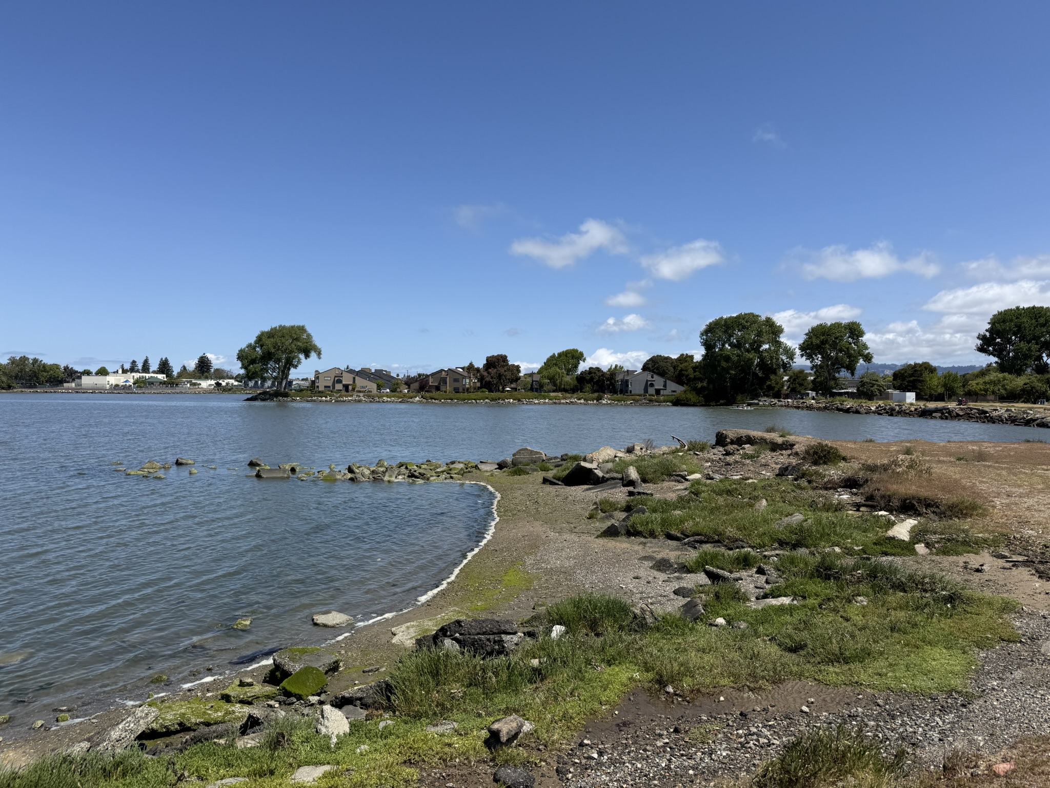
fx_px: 728
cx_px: 525
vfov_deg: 56.8
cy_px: 394
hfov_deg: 71.6
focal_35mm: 24
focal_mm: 6.76
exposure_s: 1/6711
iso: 80
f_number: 1.78
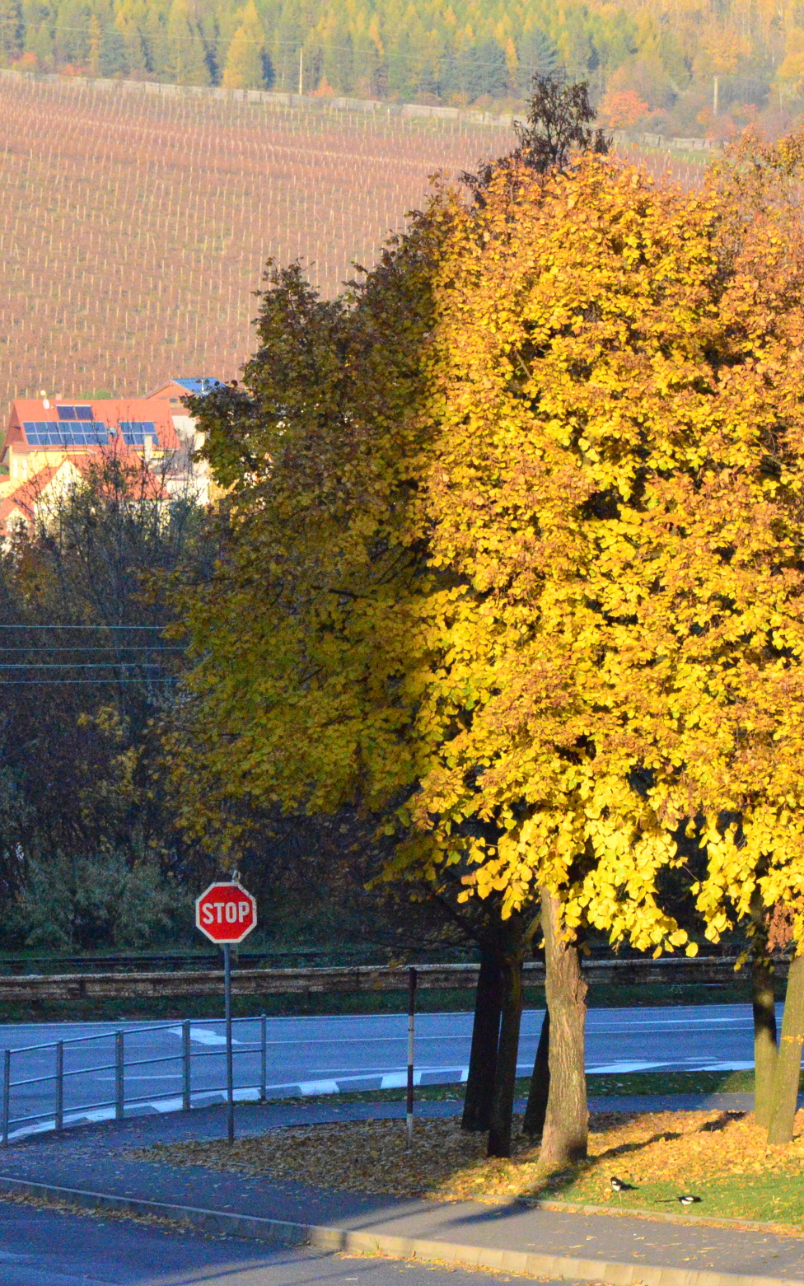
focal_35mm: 253
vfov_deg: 8.3
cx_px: 593
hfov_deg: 5.2
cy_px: 666
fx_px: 8860
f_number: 10
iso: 6400
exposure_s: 1/1600
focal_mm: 105
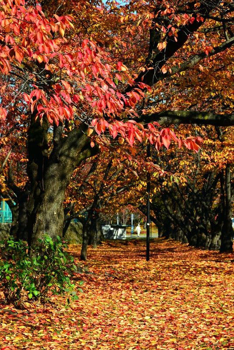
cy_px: 175
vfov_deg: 17.1
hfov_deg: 11.4
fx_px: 1169
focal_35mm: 120
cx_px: 117
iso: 800
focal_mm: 120
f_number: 11
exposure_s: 1/500
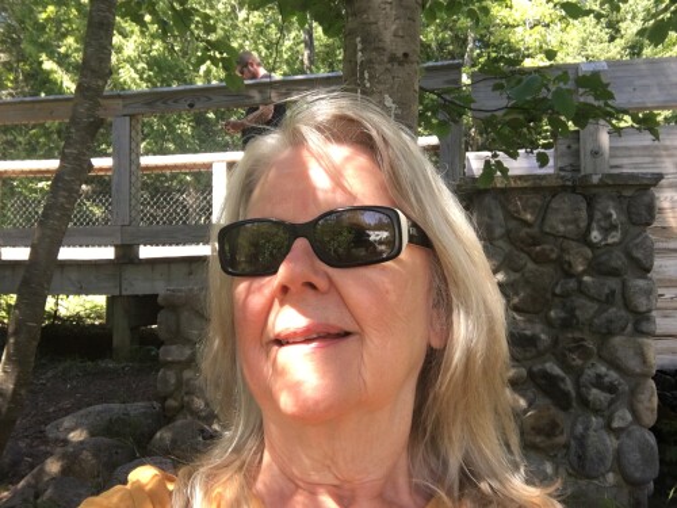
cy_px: 254
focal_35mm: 31
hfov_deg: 58.4
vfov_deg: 45.4
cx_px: 338
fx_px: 606
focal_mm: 2.65
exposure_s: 1/120
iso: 32
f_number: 2.2
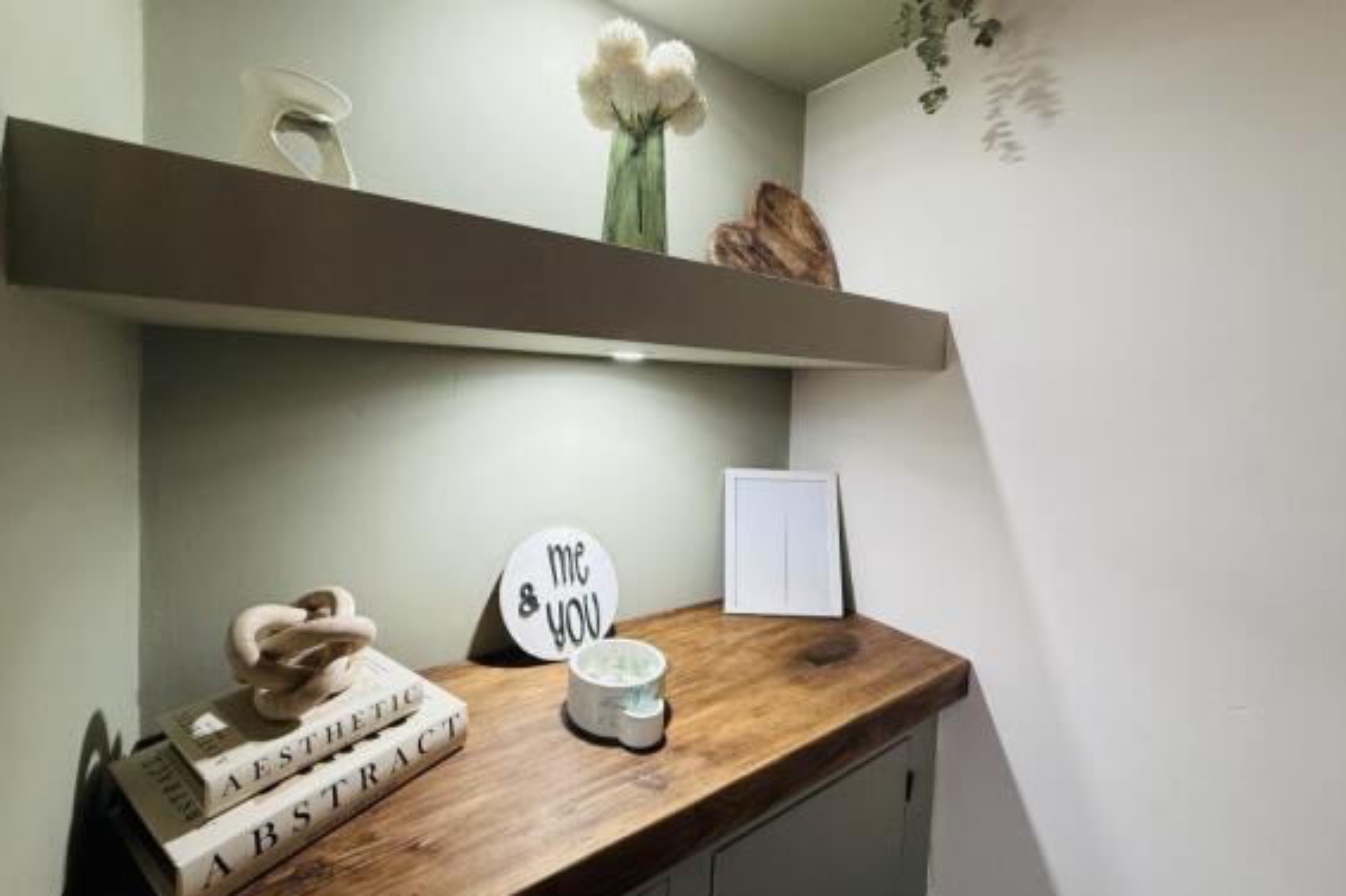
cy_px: 405
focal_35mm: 15
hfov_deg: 100.4
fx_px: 561
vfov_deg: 77.1
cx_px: 665
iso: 160
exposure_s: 1/99
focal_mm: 2.22
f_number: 2.2
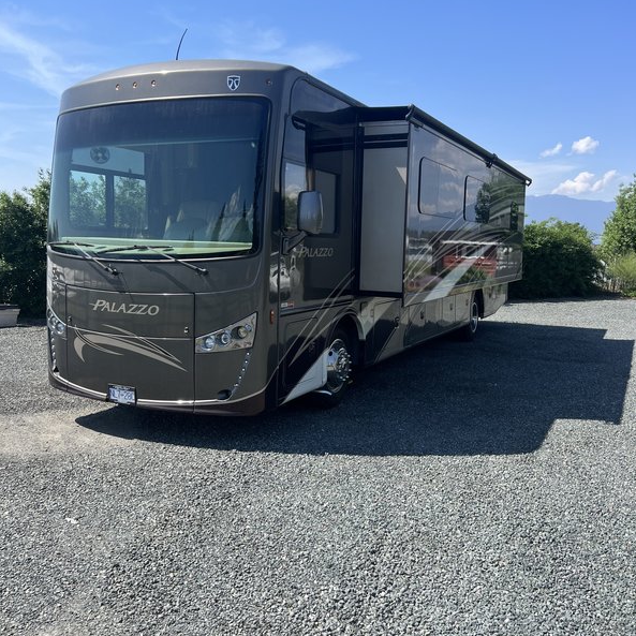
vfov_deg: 52.5
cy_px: 296
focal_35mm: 31
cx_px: 317
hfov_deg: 52.5
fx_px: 644
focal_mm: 5.7
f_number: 1.5
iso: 50
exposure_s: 1/2994
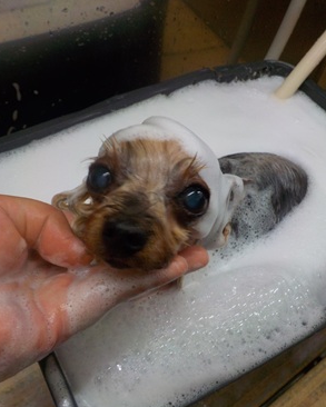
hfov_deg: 45.8
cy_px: 214
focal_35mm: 32
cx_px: 164
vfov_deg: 55.6
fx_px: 386
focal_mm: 4.1
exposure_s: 1/30
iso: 180
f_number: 3.3
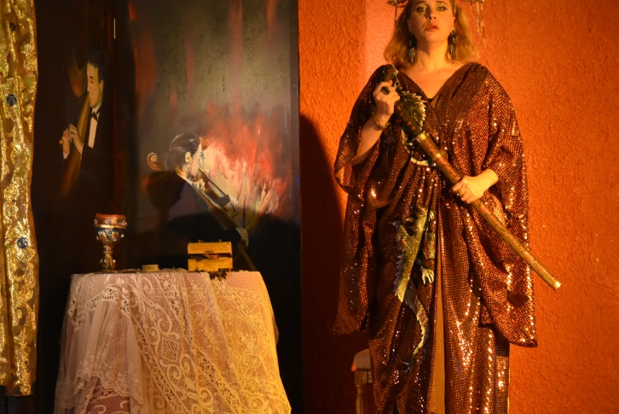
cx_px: 272
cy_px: 134
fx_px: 2546
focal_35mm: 148
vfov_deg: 9.3
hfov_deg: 13.9
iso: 3200
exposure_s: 1/40
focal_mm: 70
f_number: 5
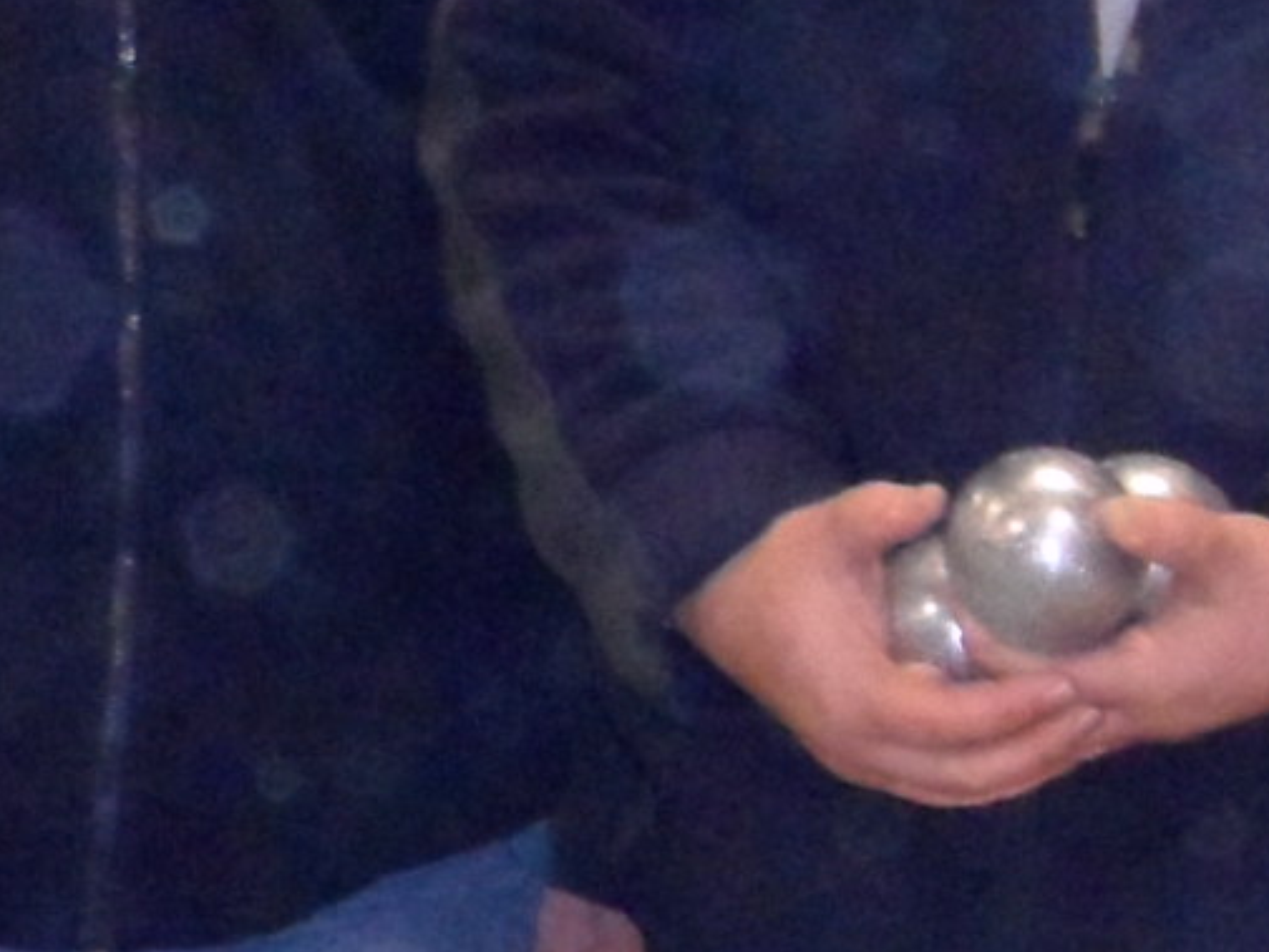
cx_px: -388
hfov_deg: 9.6
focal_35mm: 203
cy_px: 350
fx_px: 7442
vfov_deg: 7.3
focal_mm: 6.5
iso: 640
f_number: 3.6
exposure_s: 1/45
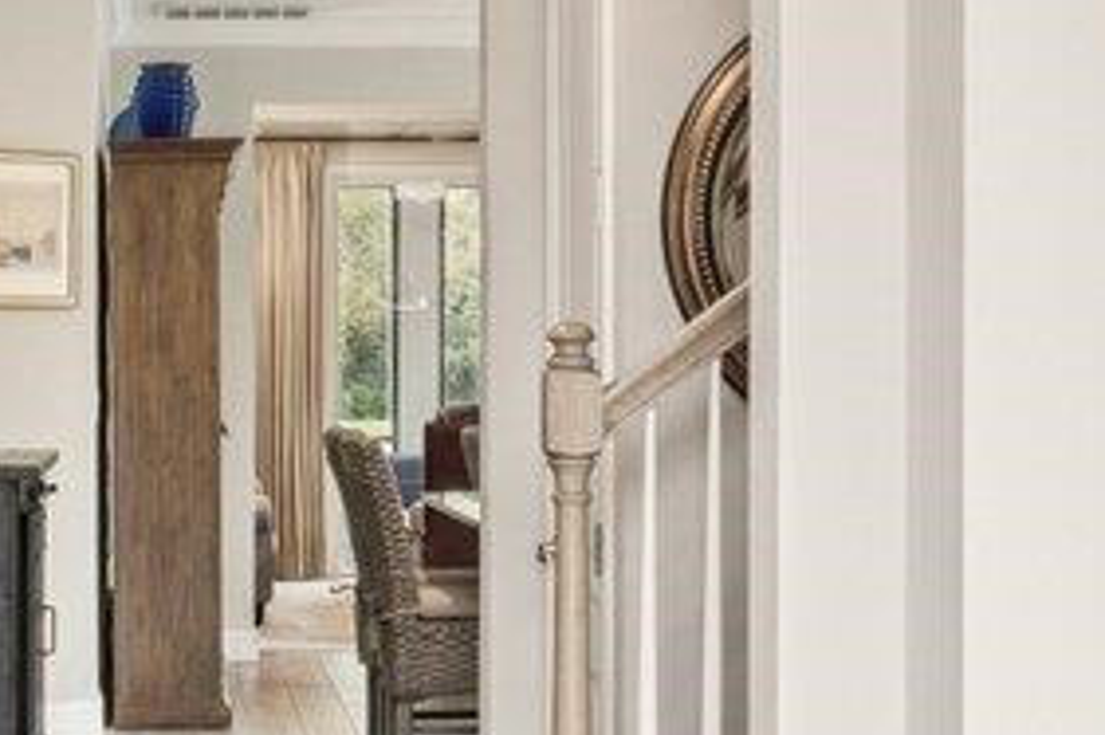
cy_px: 407
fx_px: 3129
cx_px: 275
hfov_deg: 19.9
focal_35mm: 102
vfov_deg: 13.4
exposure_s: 1/1.25
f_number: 9
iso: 100
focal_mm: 14
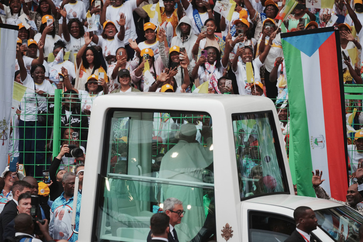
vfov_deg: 4.2
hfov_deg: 6.3
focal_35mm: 327
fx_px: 3296
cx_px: 182
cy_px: 121
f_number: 5.6
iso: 800
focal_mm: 327
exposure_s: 1/500
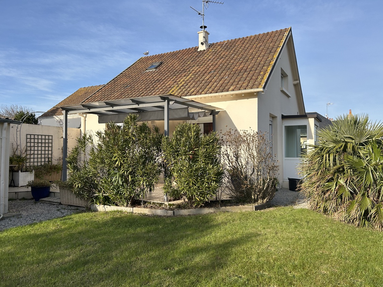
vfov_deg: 53.1
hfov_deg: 67.3
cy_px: 144
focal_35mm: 26
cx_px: 192
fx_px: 288
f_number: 1.5
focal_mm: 5.7
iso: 50
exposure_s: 1/2695
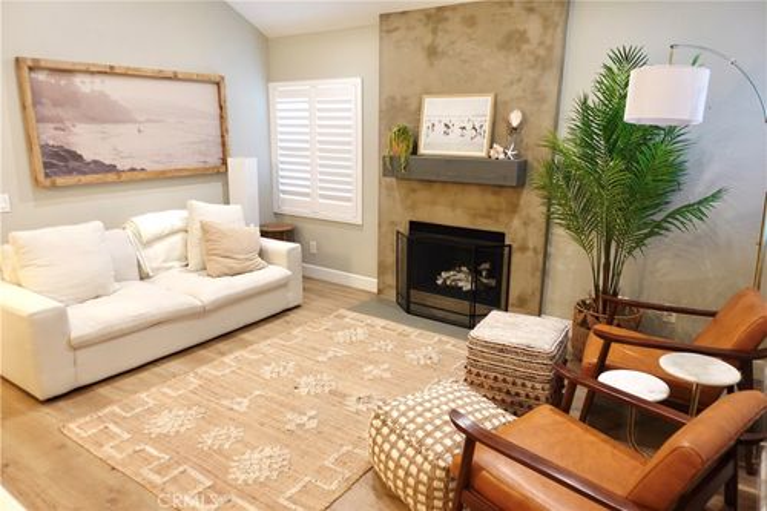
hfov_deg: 73.8
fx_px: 511
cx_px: 384
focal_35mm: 24
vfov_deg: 53.1
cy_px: 256
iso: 200
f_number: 1.8
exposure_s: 1/30
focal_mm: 9.4
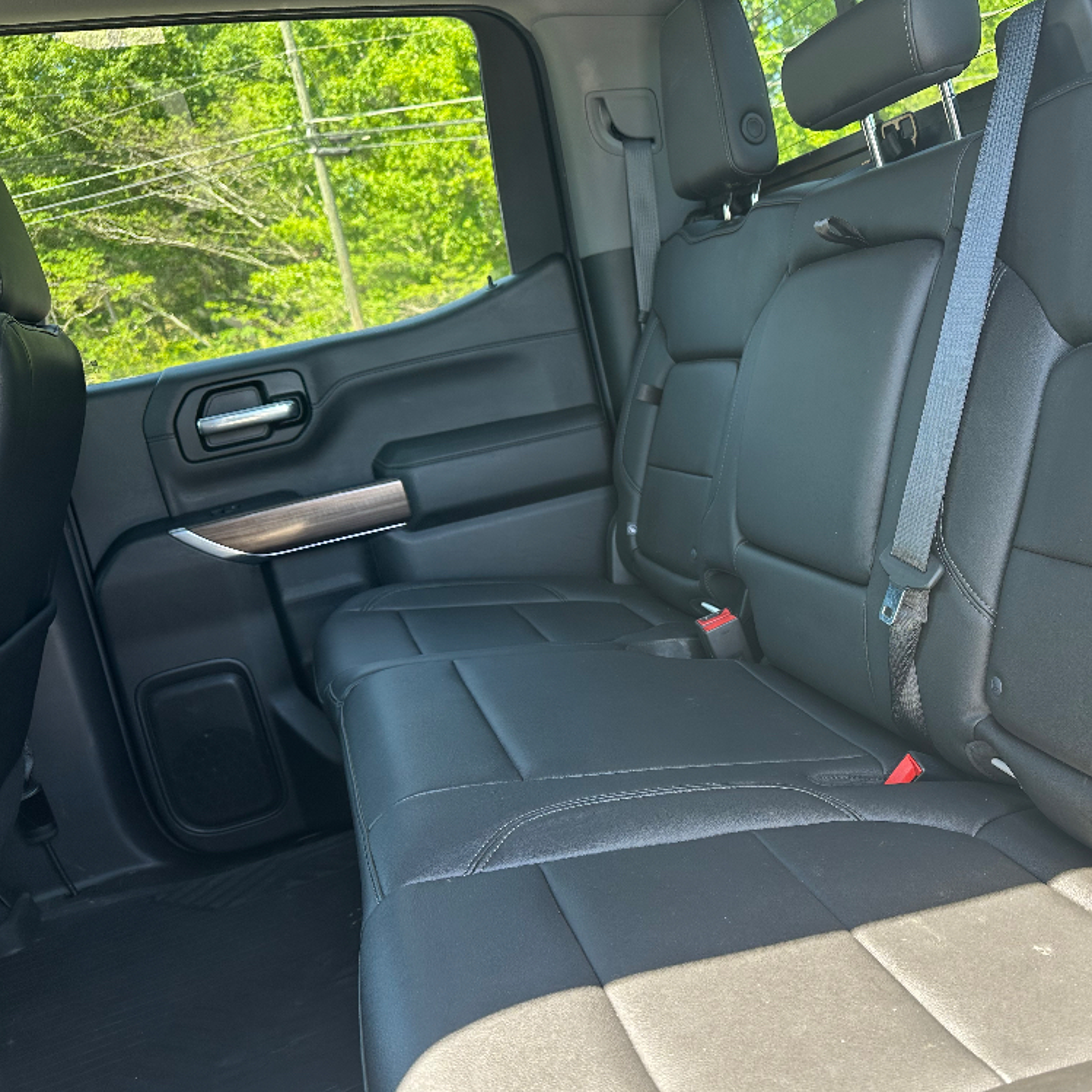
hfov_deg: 54.3
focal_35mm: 29
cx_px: 744
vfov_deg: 55.6
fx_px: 1035
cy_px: 554
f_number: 1.78
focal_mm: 6.86
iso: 64
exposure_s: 1/124
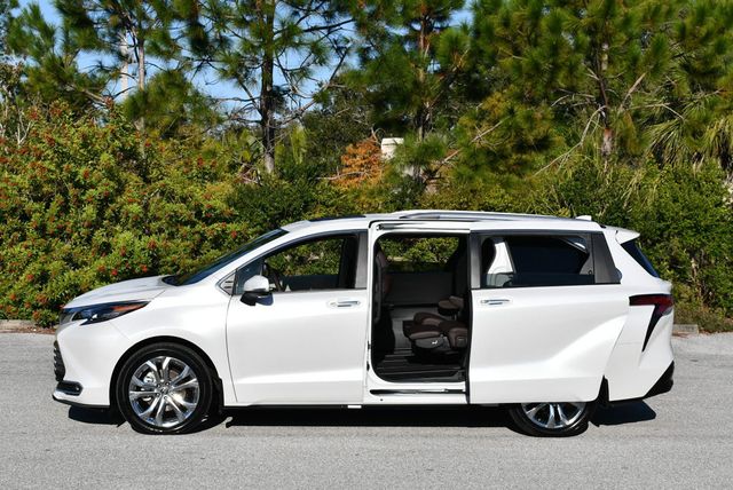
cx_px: 366
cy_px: 245
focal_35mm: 70
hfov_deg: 28.8
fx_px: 1427
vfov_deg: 19.5
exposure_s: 1/400
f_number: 10
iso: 100
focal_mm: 35
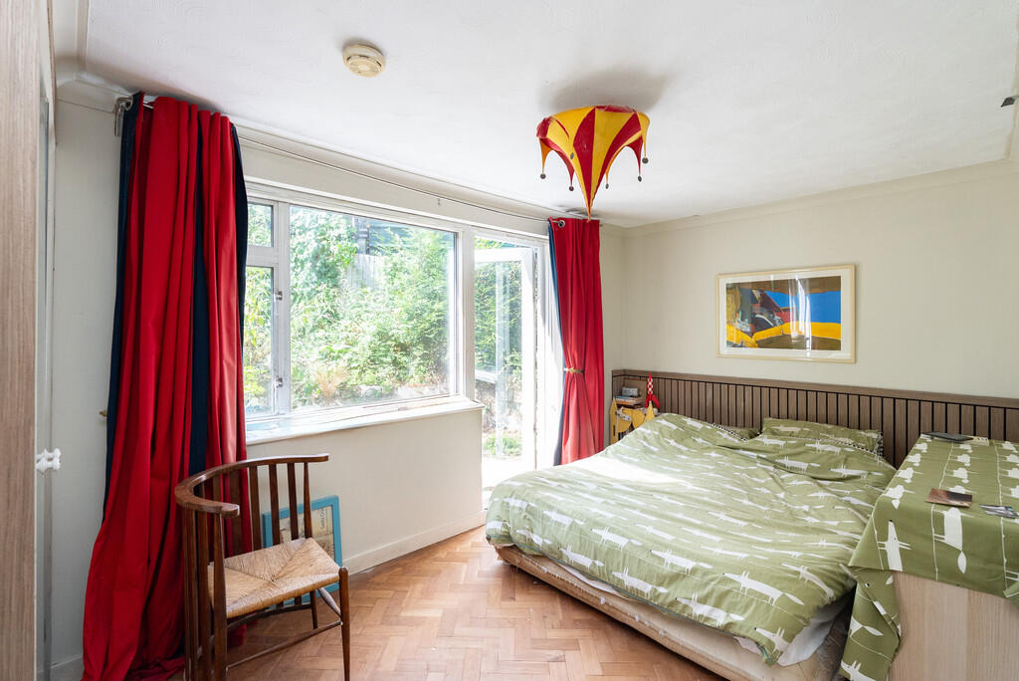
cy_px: 340
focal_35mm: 16
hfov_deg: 96.7
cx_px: 510
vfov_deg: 73.8
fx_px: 453
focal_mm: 16
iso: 1000
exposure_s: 1/200
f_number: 7.1
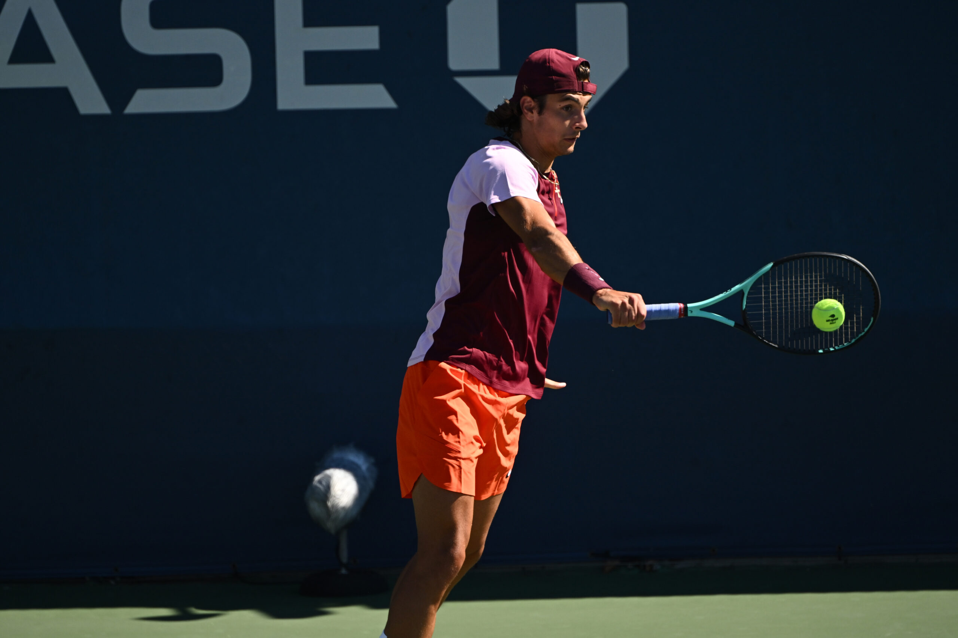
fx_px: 14764
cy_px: 319
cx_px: 479
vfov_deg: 2.5
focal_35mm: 555
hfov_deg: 3.7
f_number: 4
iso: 250
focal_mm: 370
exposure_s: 1/2000
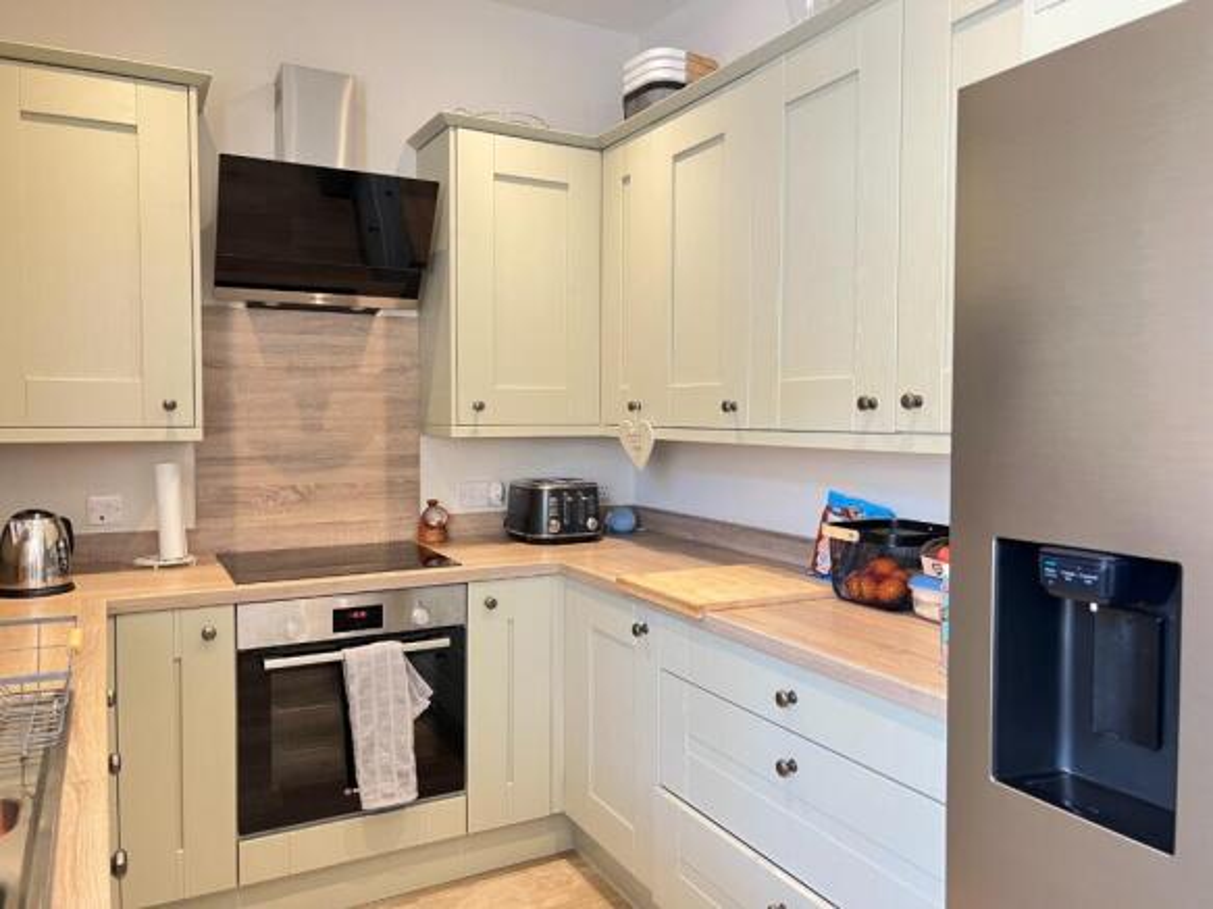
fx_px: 911
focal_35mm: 26
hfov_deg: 67.3
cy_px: 454
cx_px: 606
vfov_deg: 53.0
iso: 160
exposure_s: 1/50
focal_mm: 5.7
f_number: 1.5
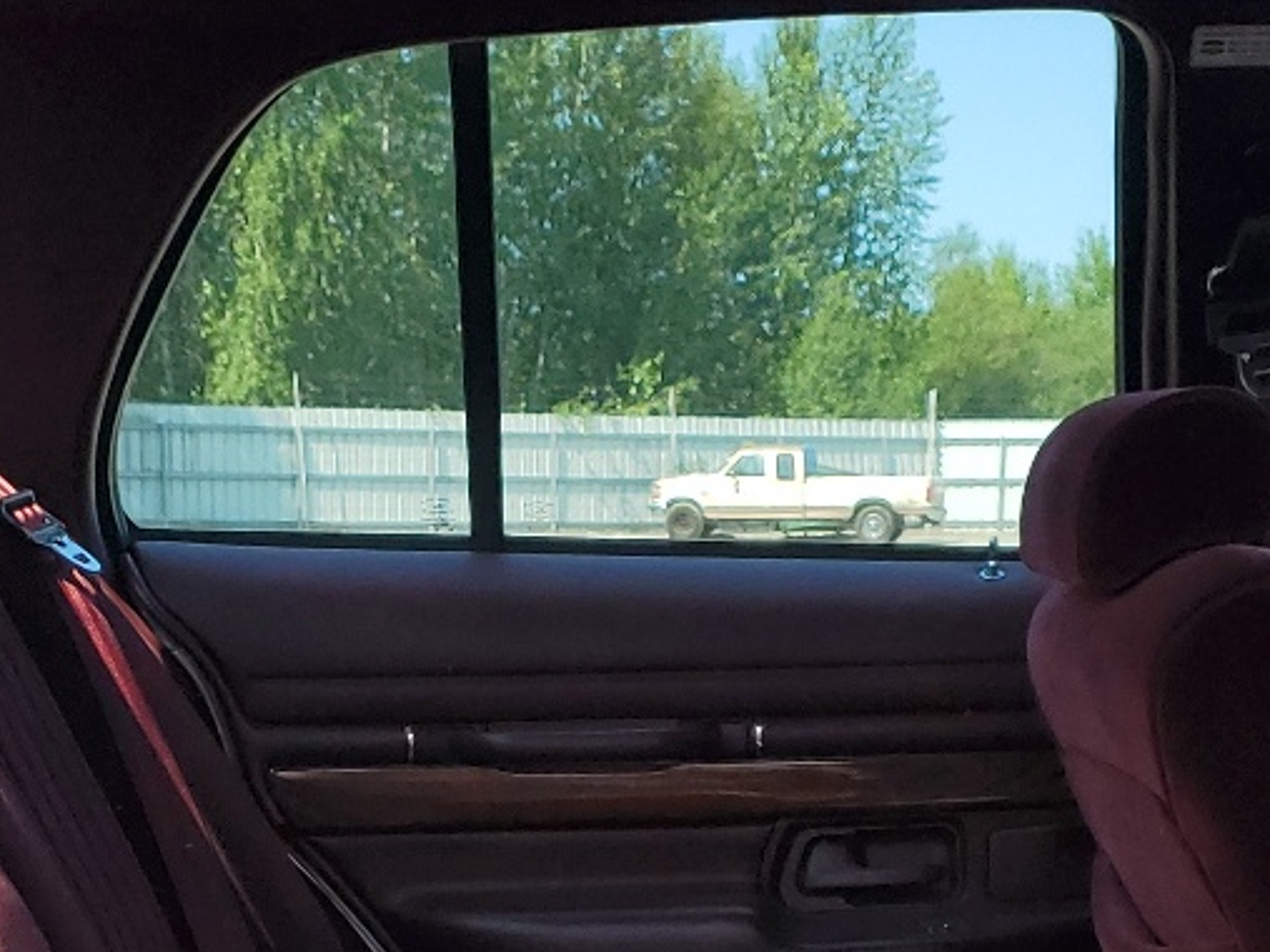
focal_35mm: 82
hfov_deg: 23.8
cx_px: 616
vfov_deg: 16.9
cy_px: 1240
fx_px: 3008
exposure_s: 1/1667
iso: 50
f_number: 1.5
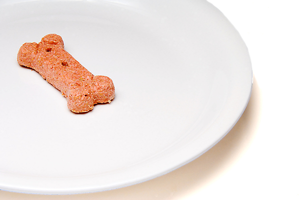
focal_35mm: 135
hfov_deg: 15.2
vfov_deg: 10.2
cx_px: 150
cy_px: 100
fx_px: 1122
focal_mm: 90
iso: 100
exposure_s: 1/125
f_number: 29
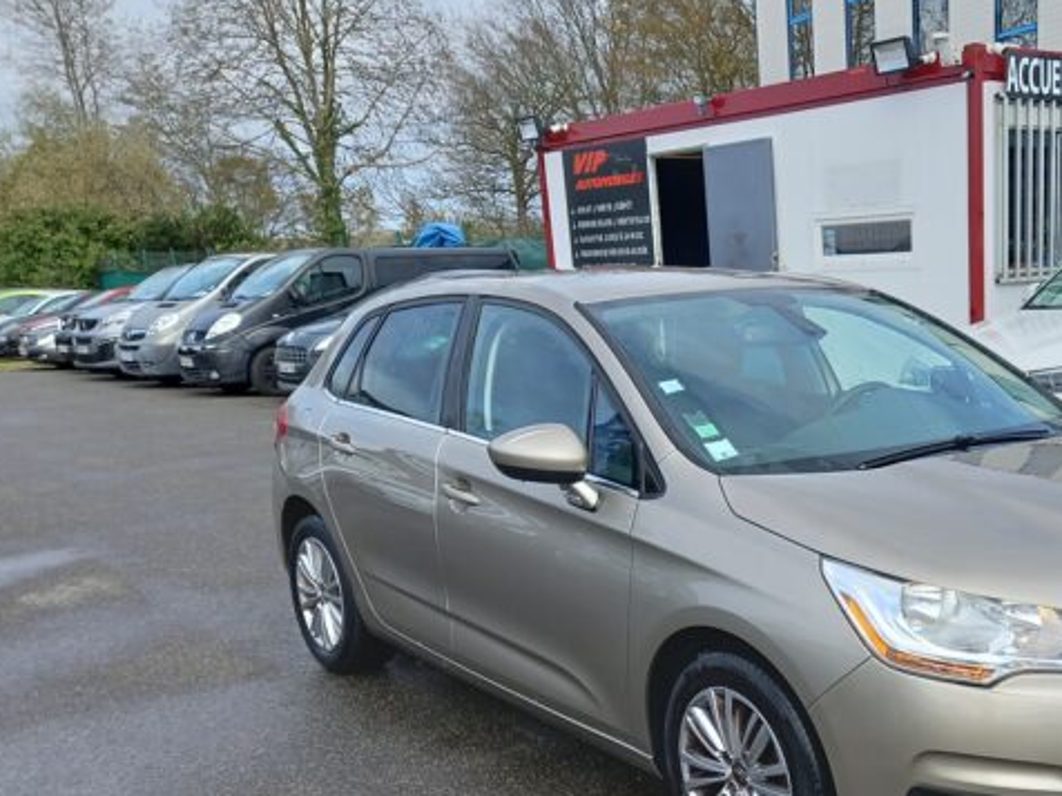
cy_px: 613
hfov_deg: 43.1
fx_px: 1289
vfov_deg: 33.5
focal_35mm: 42
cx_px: 823
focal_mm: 4.6
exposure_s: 1/448
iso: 25
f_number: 2
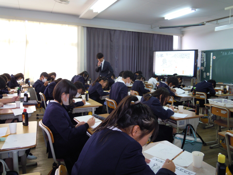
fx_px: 188
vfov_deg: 49.7
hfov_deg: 63.4
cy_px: 88
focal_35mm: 28
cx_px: 116
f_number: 2.7
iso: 140
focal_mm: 5
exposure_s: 1/30
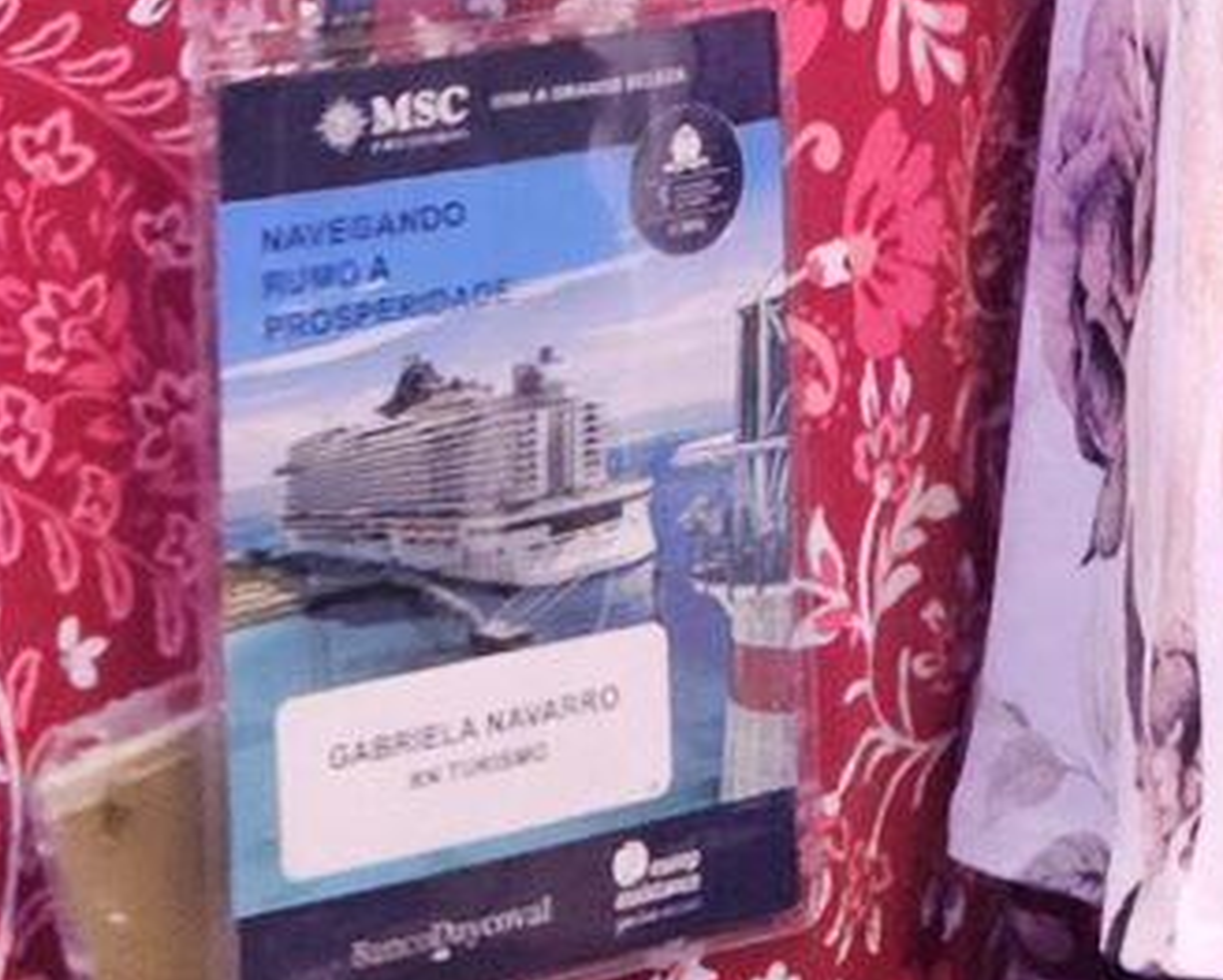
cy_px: -1122
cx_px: 1096
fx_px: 6340
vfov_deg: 8.3
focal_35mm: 175
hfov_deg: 11.0
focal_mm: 5.4
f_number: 1.8
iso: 640
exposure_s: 1/30
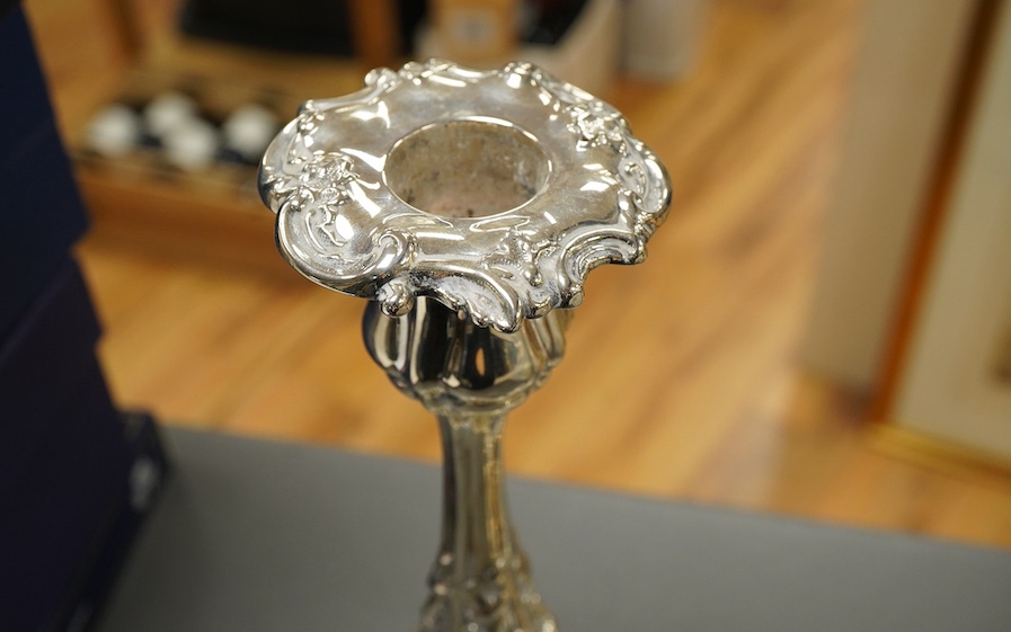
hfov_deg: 43.5
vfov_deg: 28.0
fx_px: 1268
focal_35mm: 46
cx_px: 506
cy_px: 319
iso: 1600
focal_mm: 30
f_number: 11
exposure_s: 1/125
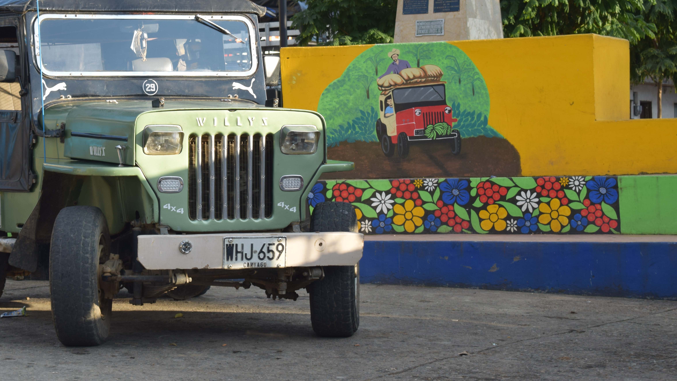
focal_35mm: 111
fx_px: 1987
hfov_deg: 19.3
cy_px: 106
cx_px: 253
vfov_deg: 10.9
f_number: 8
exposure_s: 1/100
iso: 160
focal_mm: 55
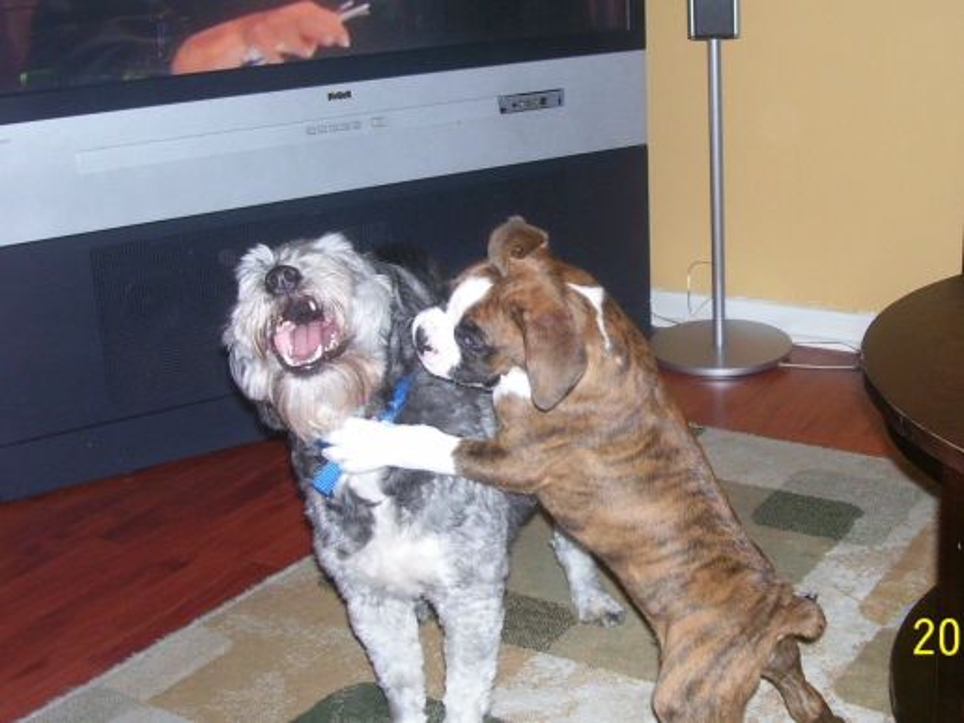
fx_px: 1170
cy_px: 362
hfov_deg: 44.8
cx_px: 482
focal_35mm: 42
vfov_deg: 34.3
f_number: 3
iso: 125
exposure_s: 1/60
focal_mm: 7
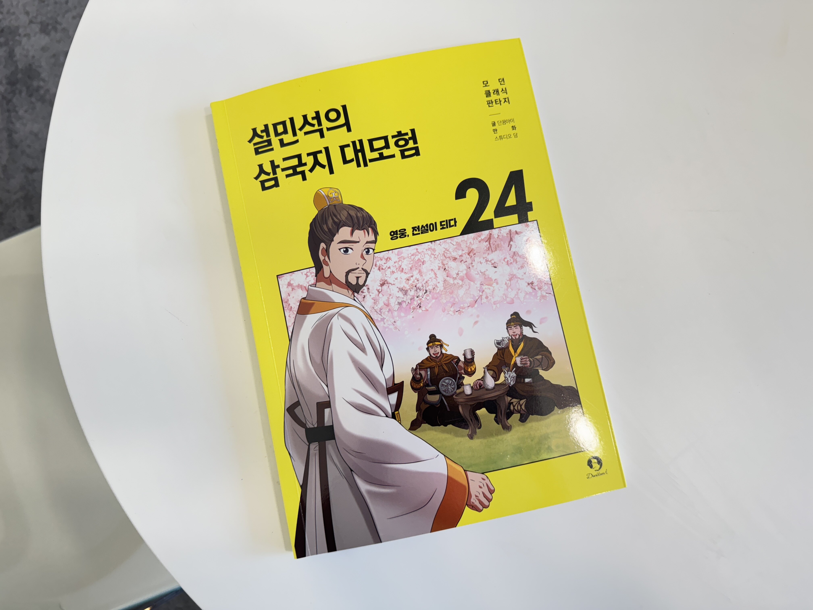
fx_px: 564
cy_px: 305
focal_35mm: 24
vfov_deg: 56.8
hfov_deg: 71.6
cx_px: 406
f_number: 1.78
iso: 160
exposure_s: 1/120
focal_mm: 6.76
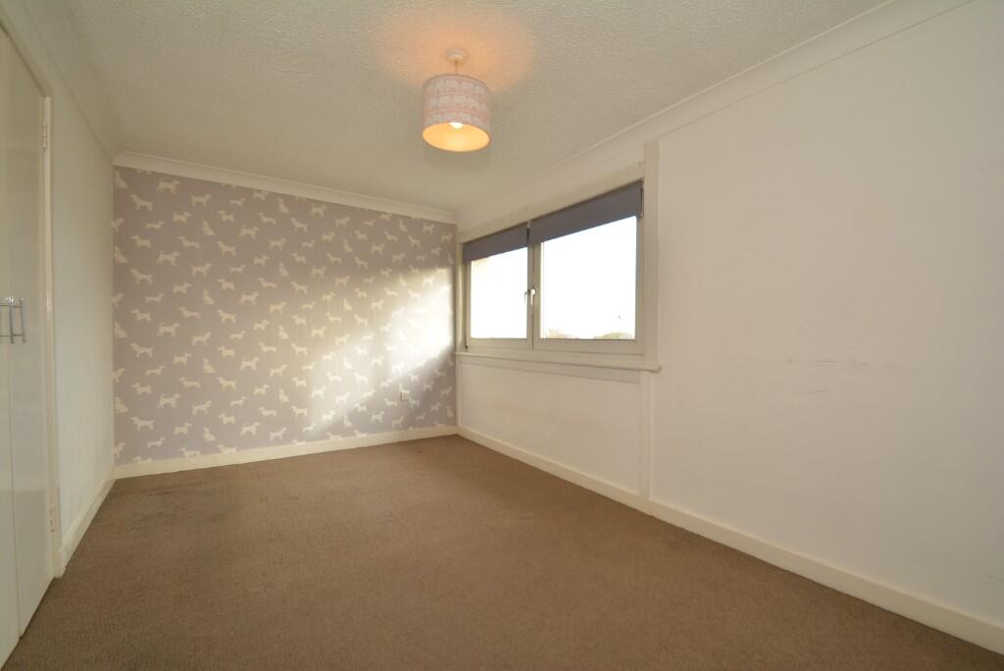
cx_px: 502
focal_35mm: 15
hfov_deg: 100.4
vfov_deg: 77.4
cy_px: 336
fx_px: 419
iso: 100
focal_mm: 10
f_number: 8
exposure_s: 1/15
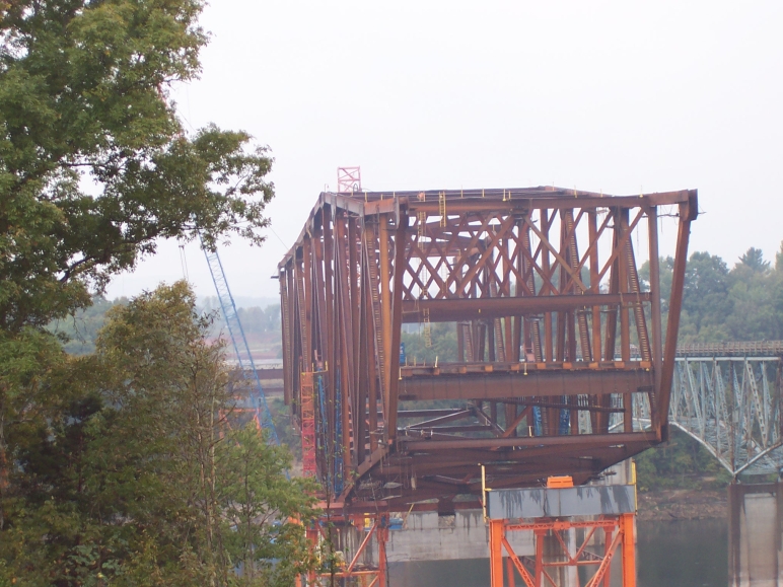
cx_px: 392
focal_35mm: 111
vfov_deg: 13.3
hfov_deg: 17.7
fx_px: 2511
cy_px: 294
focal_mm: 16.8
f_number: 4.8
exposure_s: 1/250
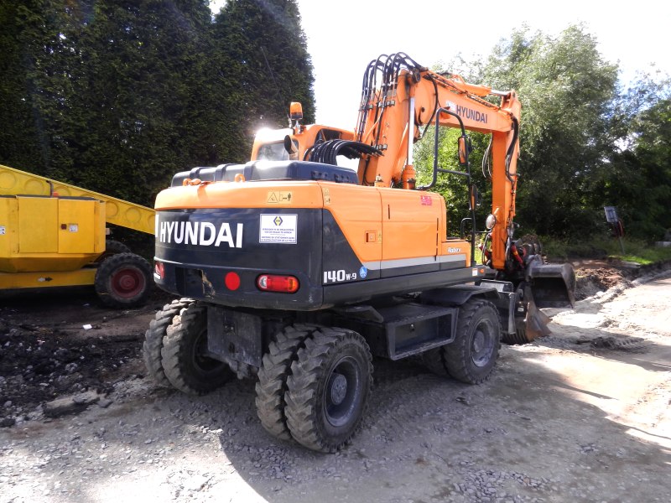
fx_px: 485
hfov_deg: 69.4
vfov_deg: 54.9
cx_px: 336
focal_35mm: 25
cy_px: 252
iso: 160
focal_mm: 4.5
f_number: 3.5
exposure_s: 1/500
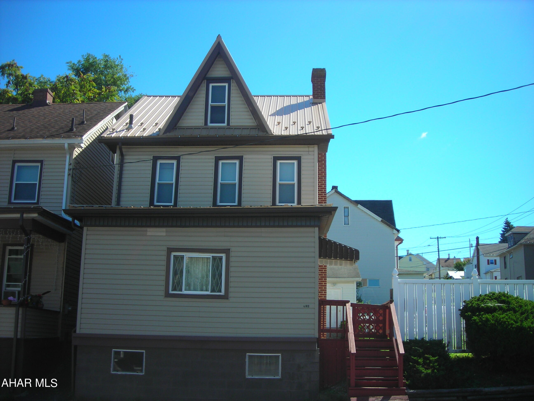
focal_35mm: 38
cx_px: 267
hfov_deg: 49.0
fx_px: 586
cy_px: 200
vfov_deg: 37.7
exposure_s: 1/392
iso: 50
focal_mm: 6.3
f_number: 3.2
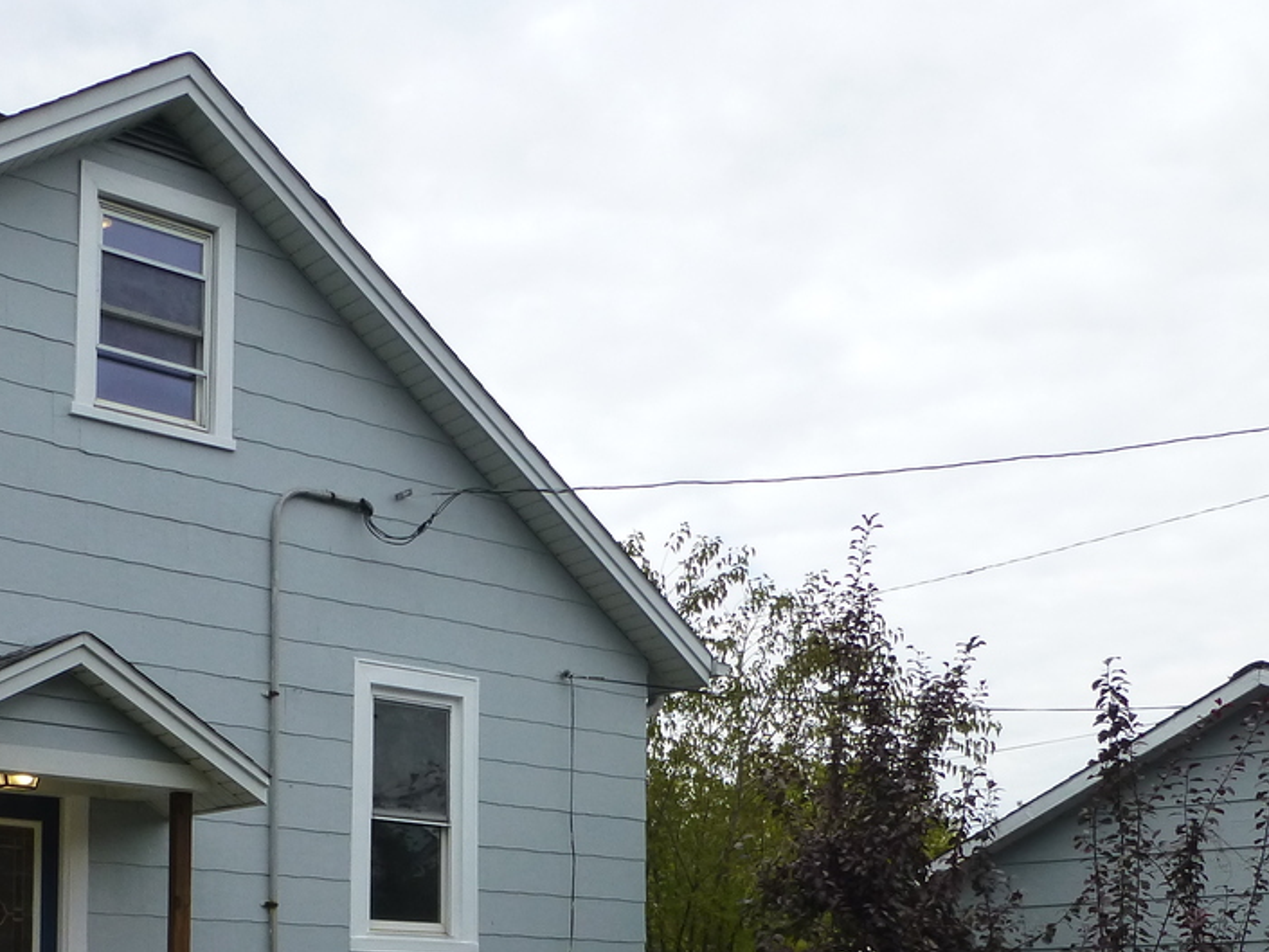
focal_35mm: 49
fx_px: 1797
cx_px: 448
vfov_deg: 27.8
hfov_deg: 38.6
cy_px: 965
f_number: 4
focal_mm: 4.3
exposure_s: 1/320
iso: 160
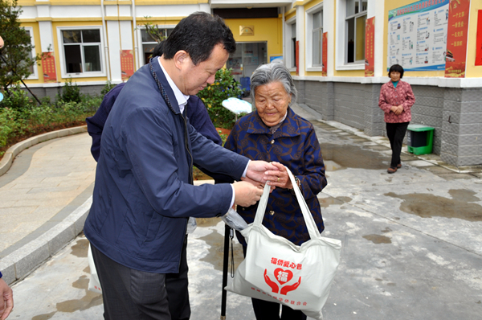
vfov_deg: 39.8
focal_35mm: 33
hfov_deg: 57.3
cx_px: 241
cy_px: 160
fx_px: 441
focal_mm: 22
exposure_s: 1/200
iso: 200
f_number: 6.3
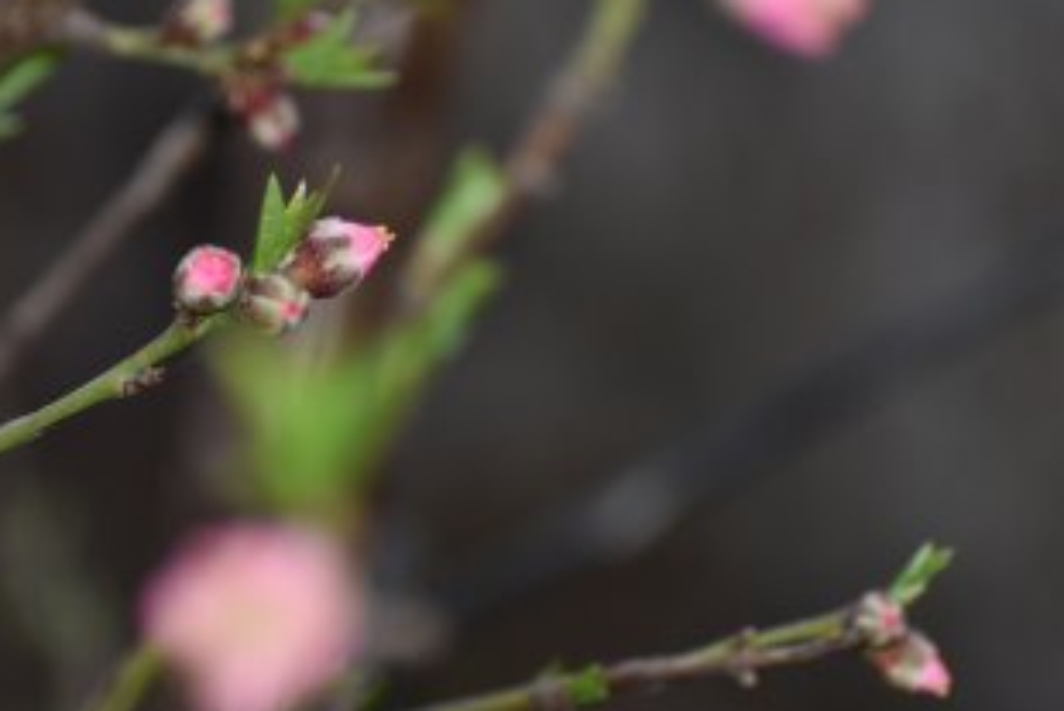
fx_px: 11384
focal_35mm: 385
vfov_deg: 3.6
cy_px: 337
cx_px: 316
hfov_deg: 5.3
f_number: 4.8
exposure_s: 1/200
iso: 200
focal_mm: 130
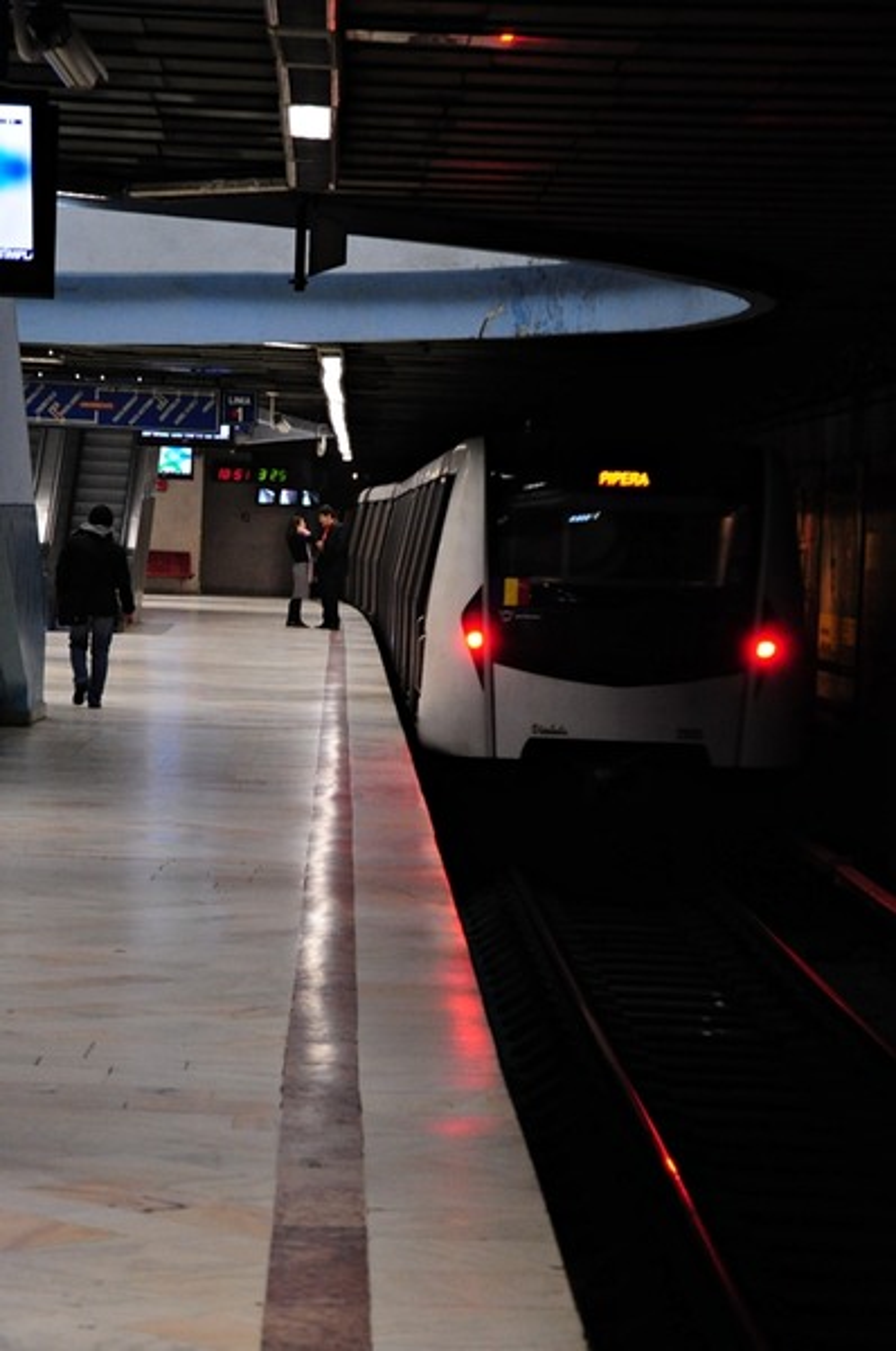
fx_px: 4214
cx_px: 448
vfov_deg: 18.2
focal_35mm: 112
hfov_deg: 12.1
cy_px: 676
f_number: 5.6
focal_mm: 75
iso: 1600
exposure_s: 1/25
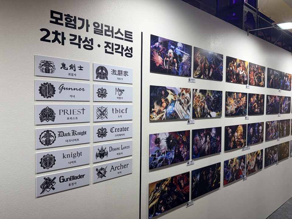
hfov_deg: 71.6
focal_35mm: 24
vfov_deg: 56.8
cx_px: 146
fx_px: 202
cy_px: 110
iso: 64
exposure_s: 1/237
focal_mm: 6.76
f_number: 1.78
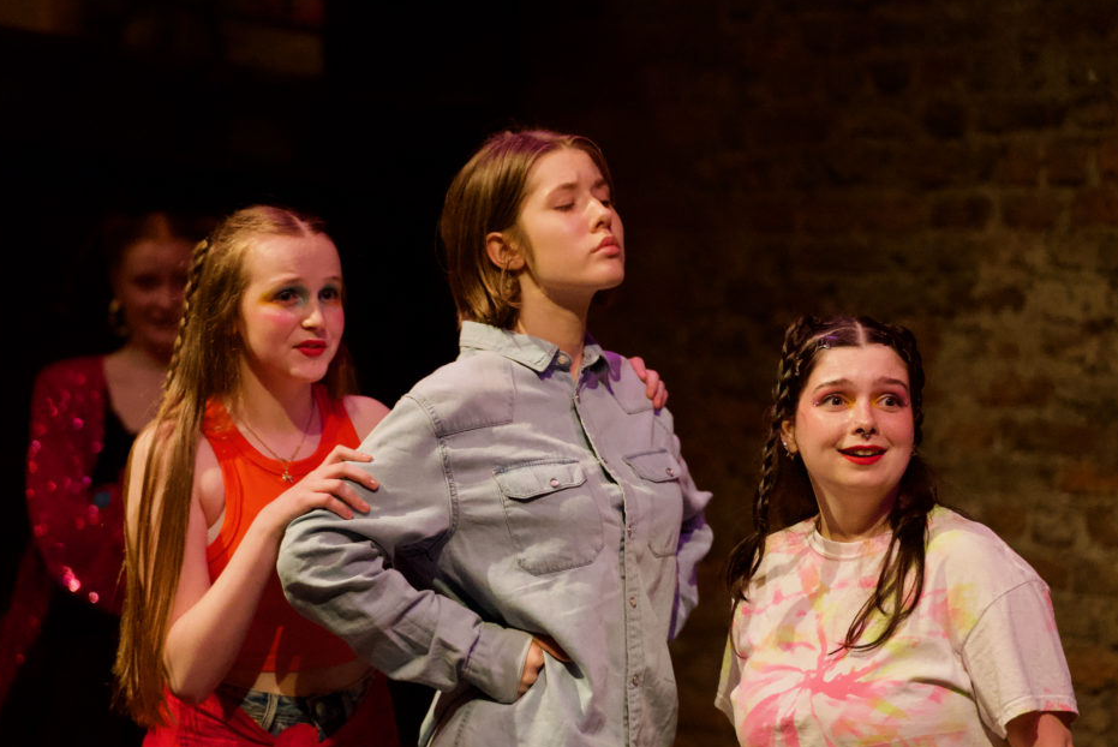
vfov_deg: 10.4
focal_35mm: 132
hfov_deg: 15.5
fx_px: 4102
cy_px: 406
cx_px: 540
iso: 12800
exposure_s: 1/400
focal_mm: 120
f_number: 2.8
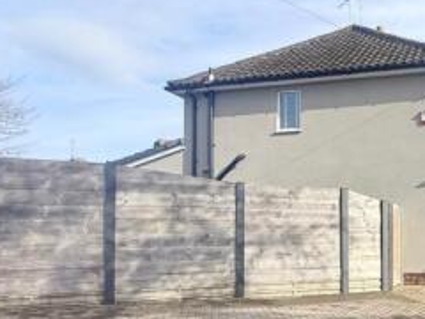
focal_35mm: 34
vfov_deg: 41.0
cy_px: 224
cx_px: 412
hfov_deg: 46.4
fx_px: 417
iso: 50
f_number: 2.2
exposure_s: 1/1961
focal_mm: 2.22
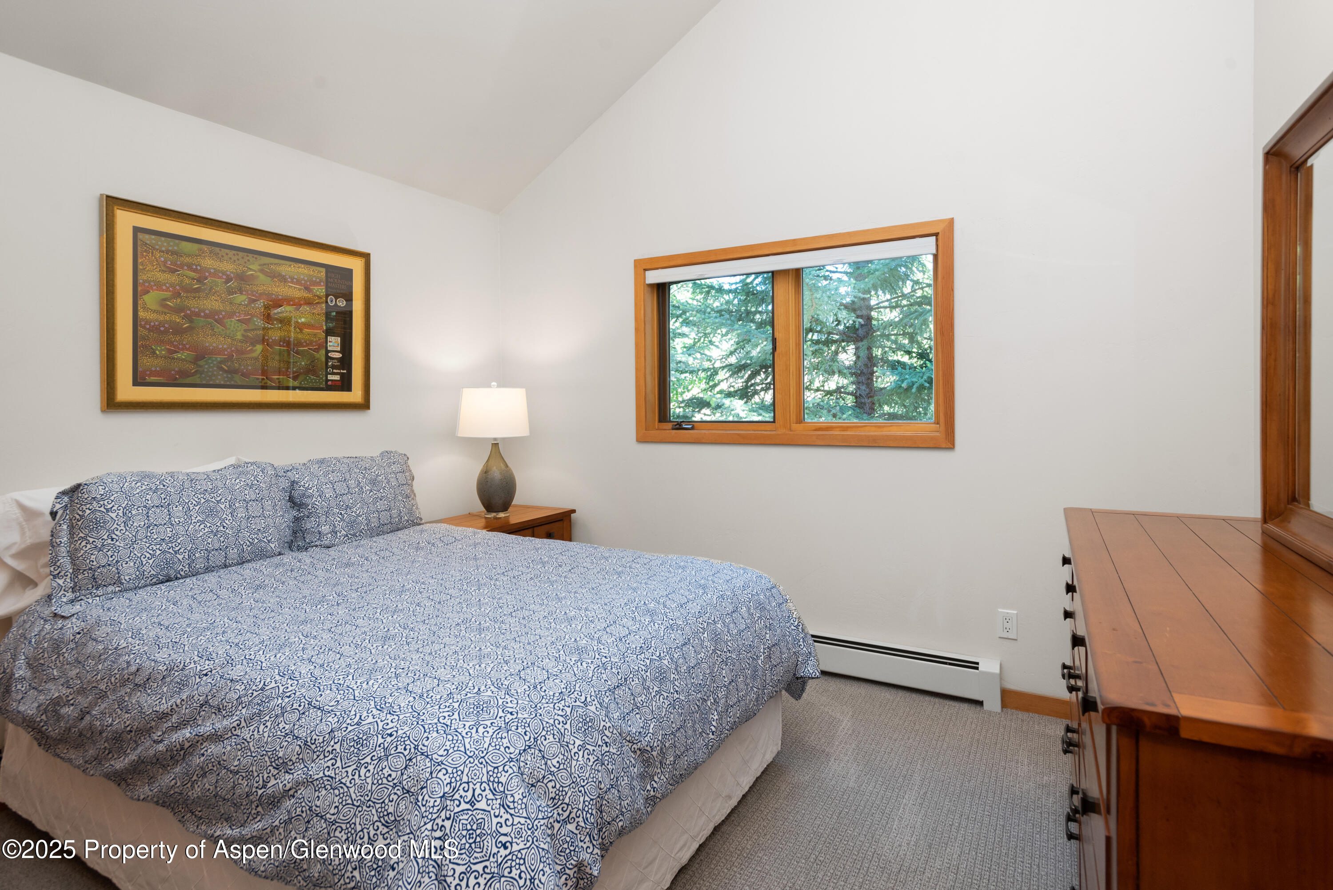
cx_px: 666
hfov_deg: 86.9
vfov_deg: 64.6
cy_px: 445
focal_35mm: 19
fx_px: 704
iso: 400
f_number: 7.1
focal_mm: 19
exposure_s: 1/20
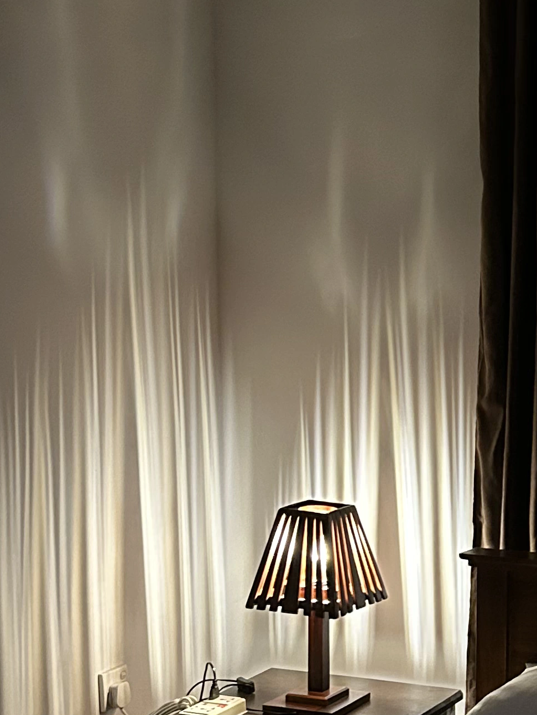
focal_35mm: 81
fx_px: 1675
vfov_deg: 24.1
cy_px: 413
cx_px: 567
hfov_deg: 17.7
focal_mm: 5.7
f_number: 1.5
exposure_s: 1/33
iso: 640
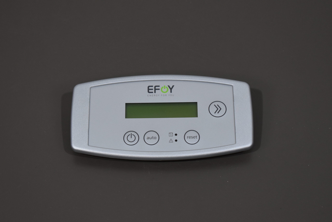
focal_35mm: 82
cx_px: 166
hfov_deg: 24.6
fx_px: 761
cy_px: 111
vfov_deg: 16.6
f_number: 5.6
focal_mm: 55
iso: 800
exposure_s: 1/200
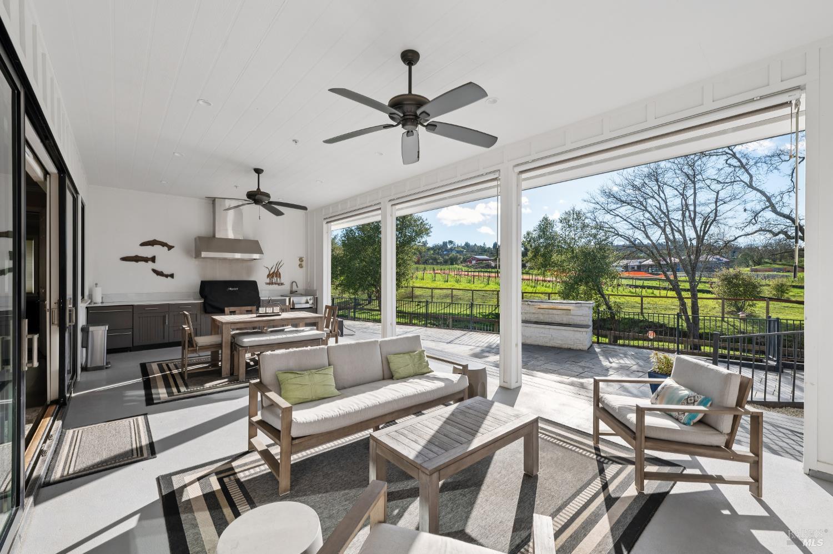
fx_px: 347
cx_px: 416
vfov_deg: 77.2
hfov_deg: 100.4
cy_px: 277
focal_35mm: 15
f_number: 8
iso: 200
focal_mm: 15
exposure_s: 1/400
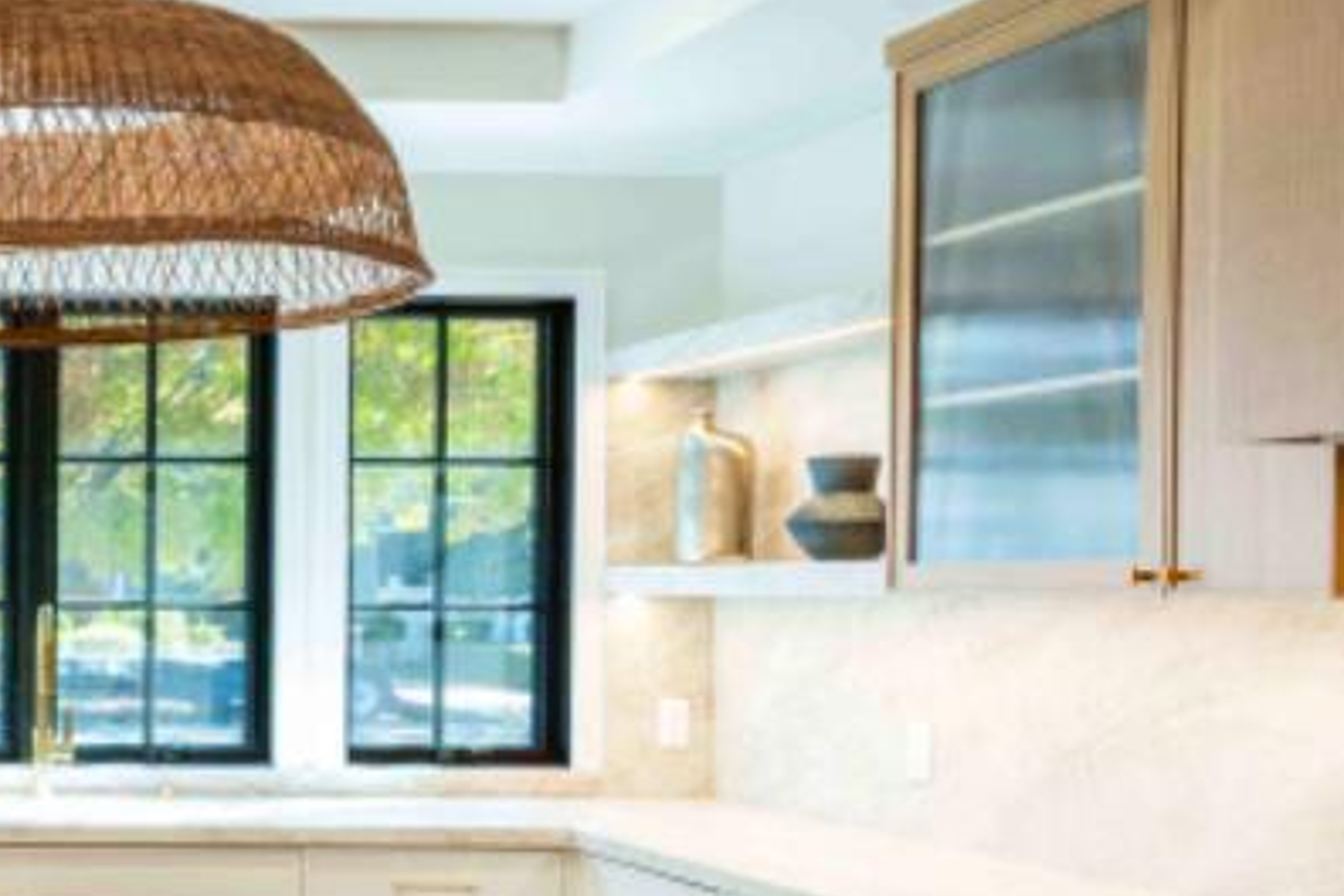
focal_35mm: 53
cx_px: -268
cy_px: 601
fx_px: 1979
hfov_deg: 31.5
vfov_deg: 25.4
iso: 400
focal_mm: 14
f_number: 9
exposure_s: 1/6
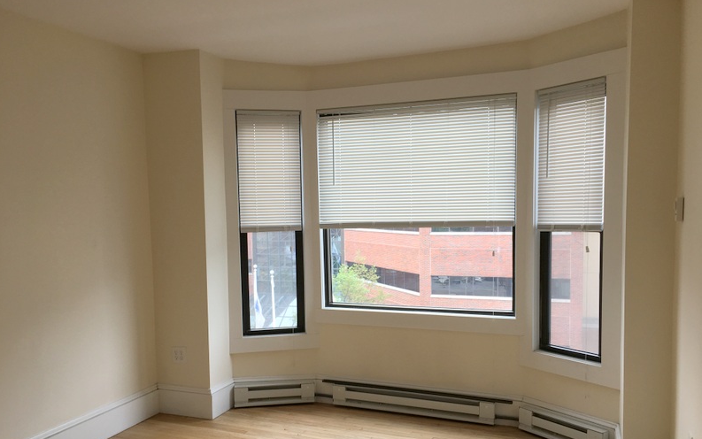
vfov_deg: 40.5
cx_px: 350
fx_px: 593
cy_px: 257
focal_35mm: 31
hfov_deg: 61.2
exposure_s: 1/120
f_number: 2.2
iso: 25
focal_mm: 4.15
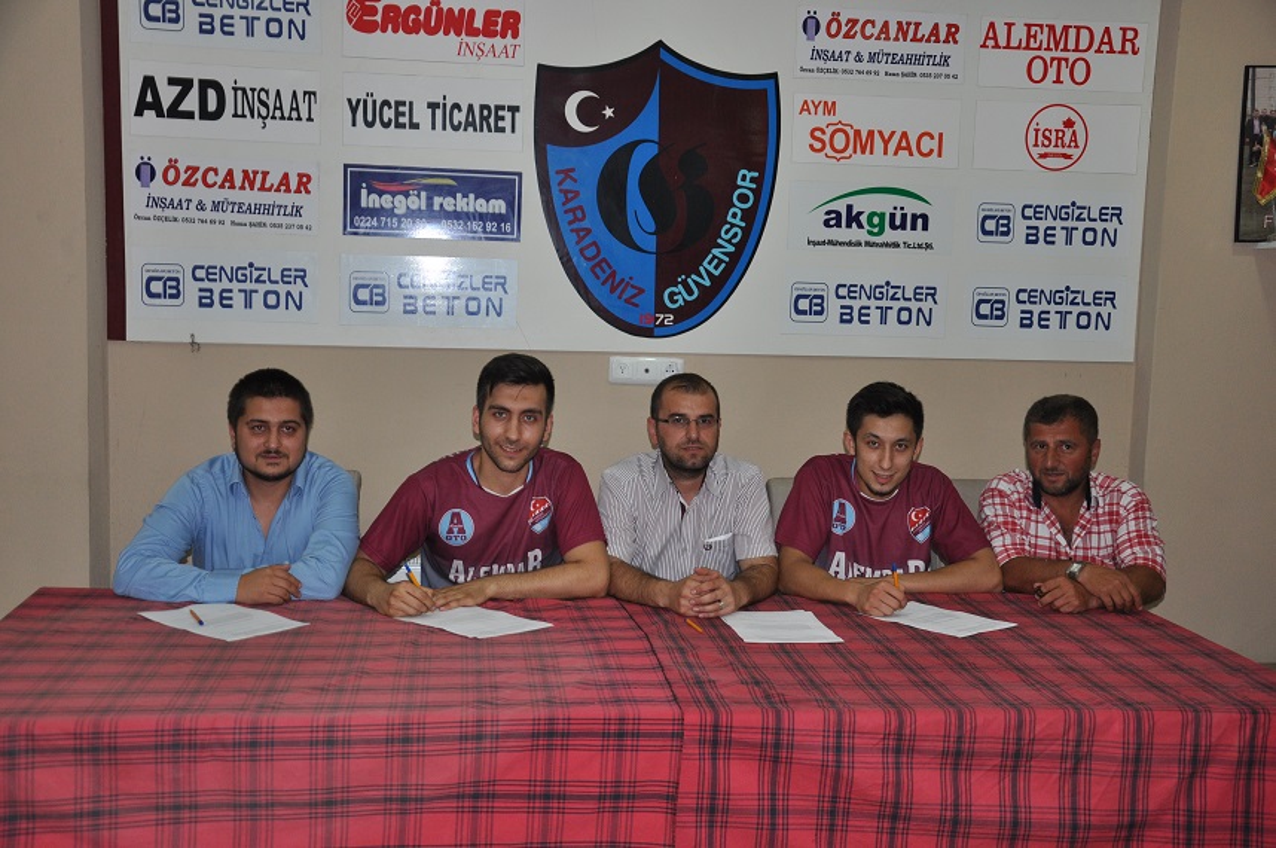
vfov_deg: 31.8
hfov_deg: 46.4
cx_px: 638
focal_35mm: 42
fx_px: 1487
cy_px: 424
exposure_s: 1/60
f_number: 4
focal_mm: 28
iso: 500
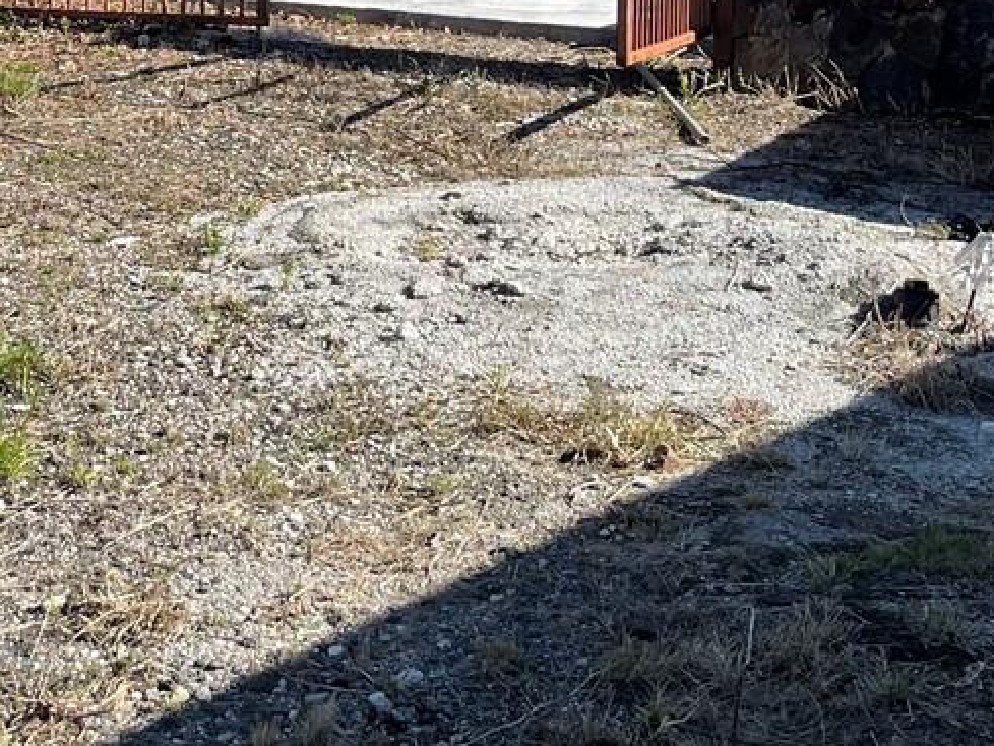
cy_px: 87
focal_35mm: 85
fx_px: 2441
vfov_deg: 17.1
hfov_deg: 22.1
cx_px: -2
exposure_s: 1/2660
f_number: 1.6
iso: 32
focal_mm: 5.1
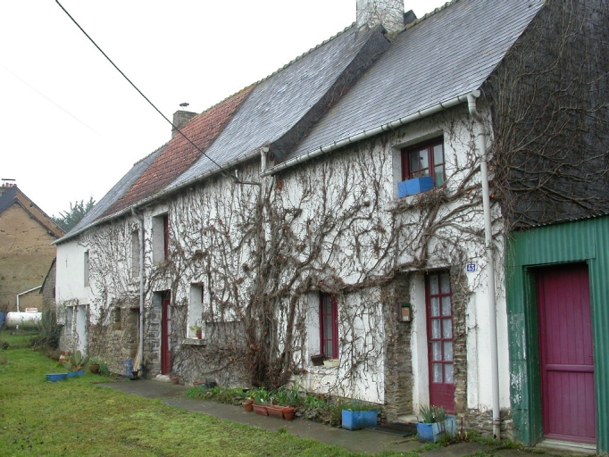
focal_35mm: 38
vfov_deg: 37.7
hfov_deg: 49.0
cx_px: 304
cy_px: 228
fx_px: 669
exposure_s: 1/96
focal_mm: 7.85
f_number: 4.2
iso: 100
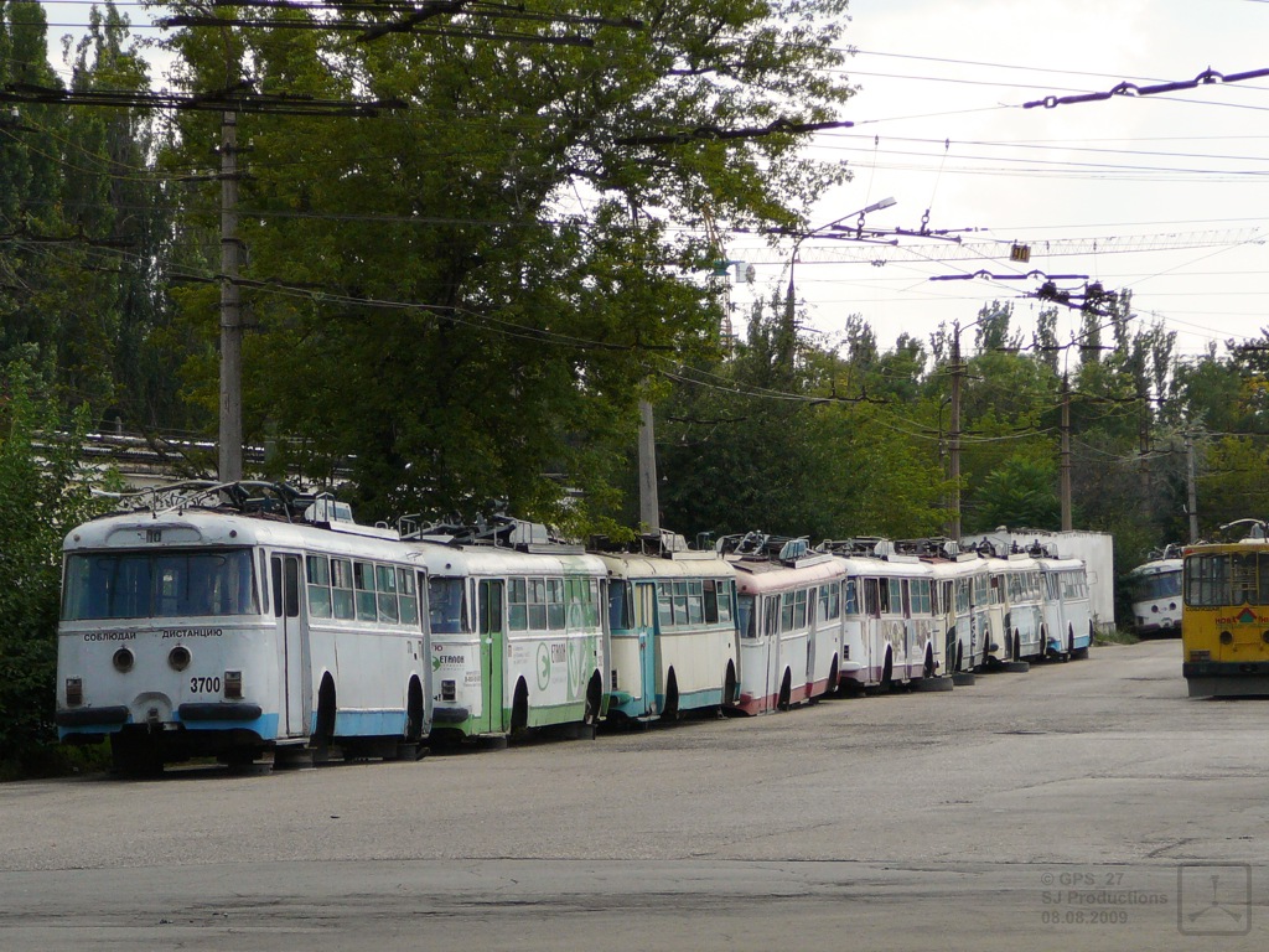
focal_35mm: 137
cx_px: 634
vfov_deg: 10.8
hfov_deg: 14.4
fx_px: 5022
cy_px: 476
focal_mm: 20.4
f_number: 4
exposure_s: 1/500
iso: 100
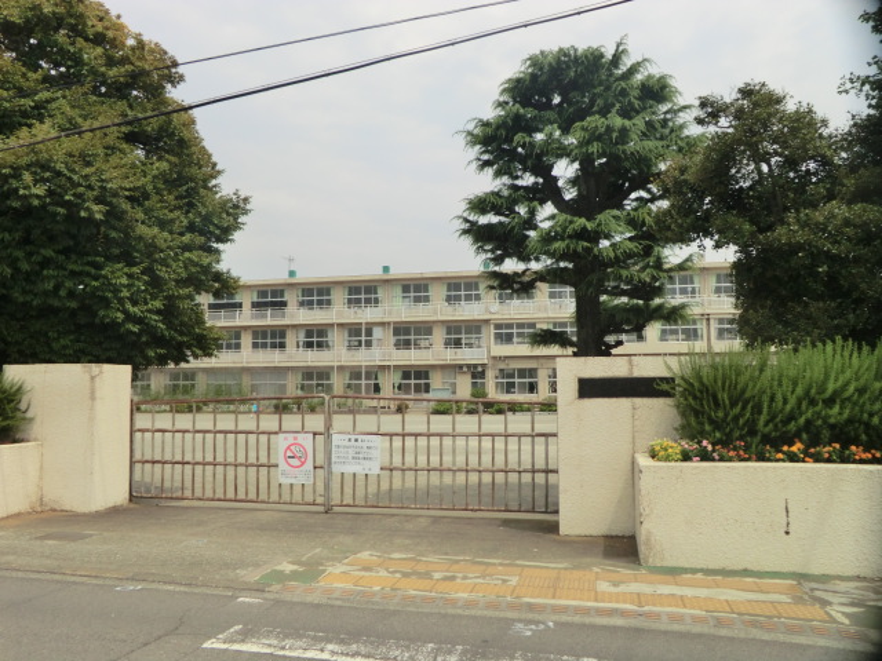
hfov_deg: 61.7
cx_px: 441
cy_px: 330
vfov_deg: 48.2
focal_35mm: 29
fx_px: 739
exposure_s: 1/250
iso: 80
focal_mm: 5.2
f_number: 7.9
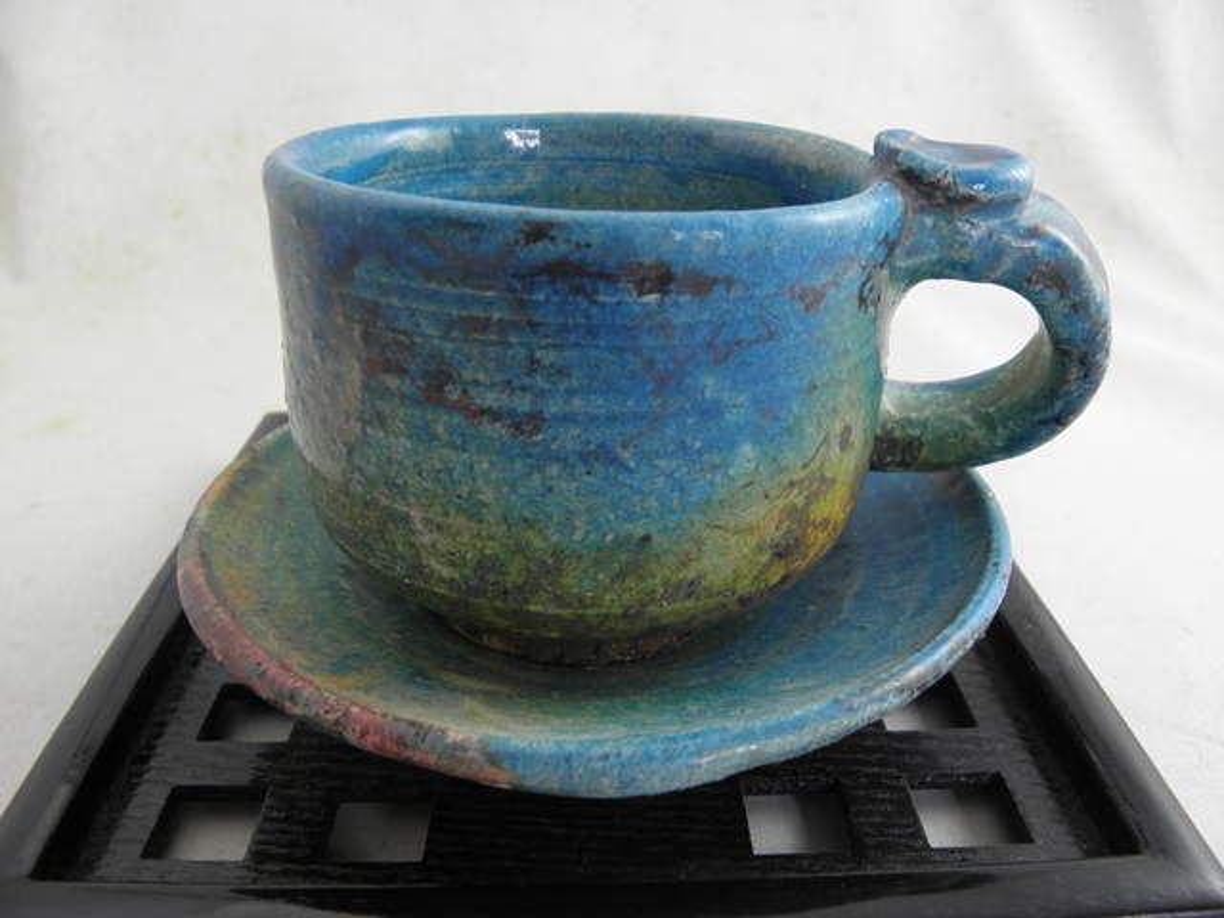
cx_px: 612
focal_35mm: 29
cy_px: 459
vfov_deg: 48.2
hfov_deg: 61.7
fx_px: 1025
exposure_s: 1/13
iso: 125
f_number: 2.9
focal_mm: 5.34
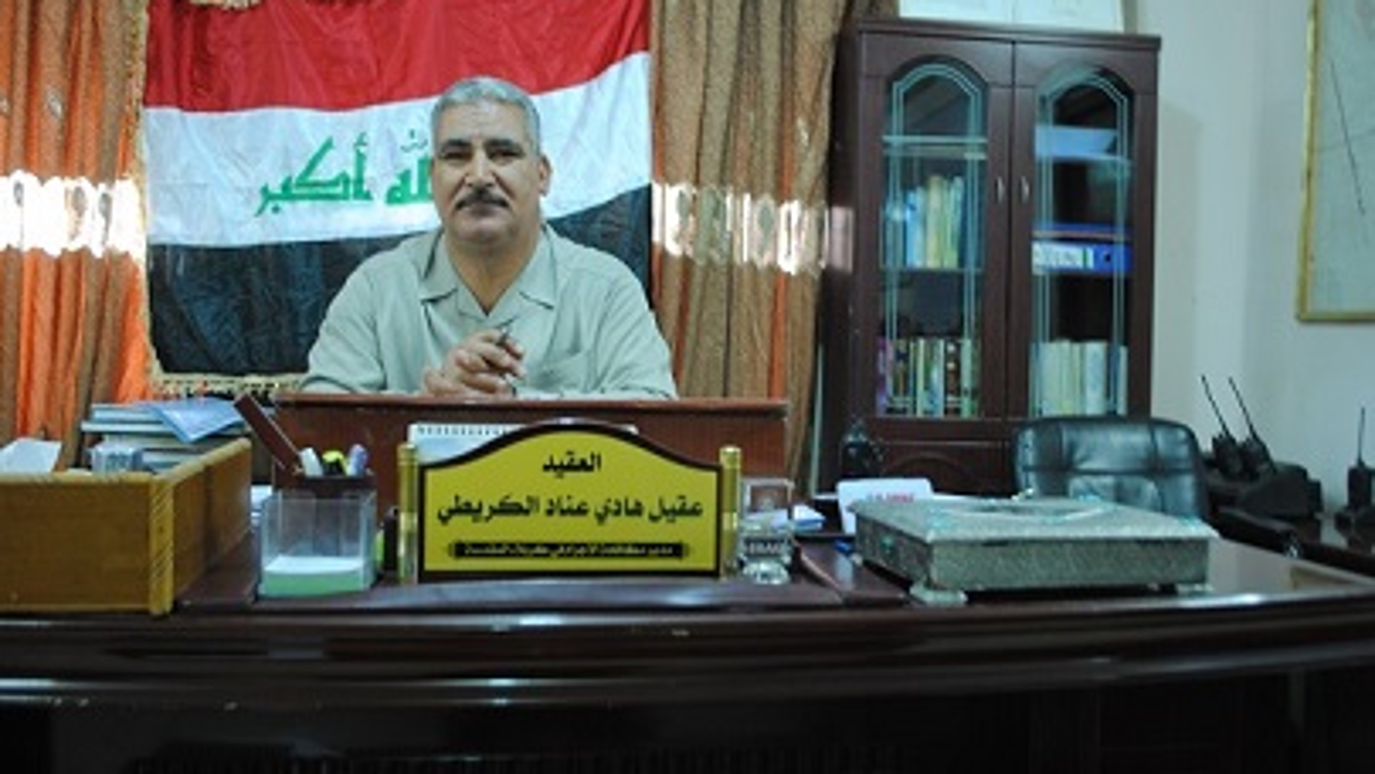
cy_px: 368
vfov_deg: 31.2
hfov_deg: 52.8
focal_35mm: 38
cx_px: 688
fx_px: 1386
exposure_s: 1/10
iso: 400
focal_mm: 24
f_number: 4
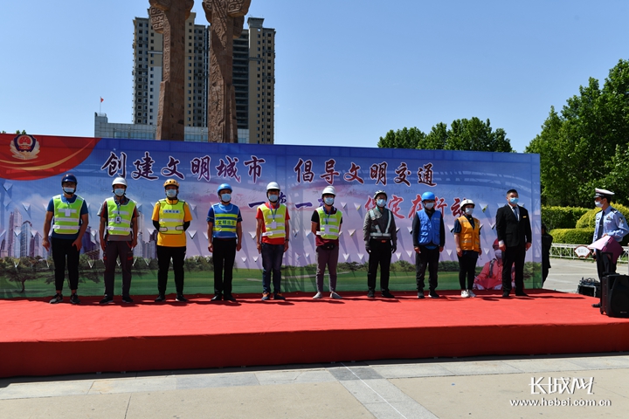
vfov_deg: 37.9
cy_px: 210
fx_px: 611
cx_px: 314
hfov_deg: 54.4
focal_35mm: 35
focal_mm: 35
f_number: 9
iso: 100
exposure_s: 1/320
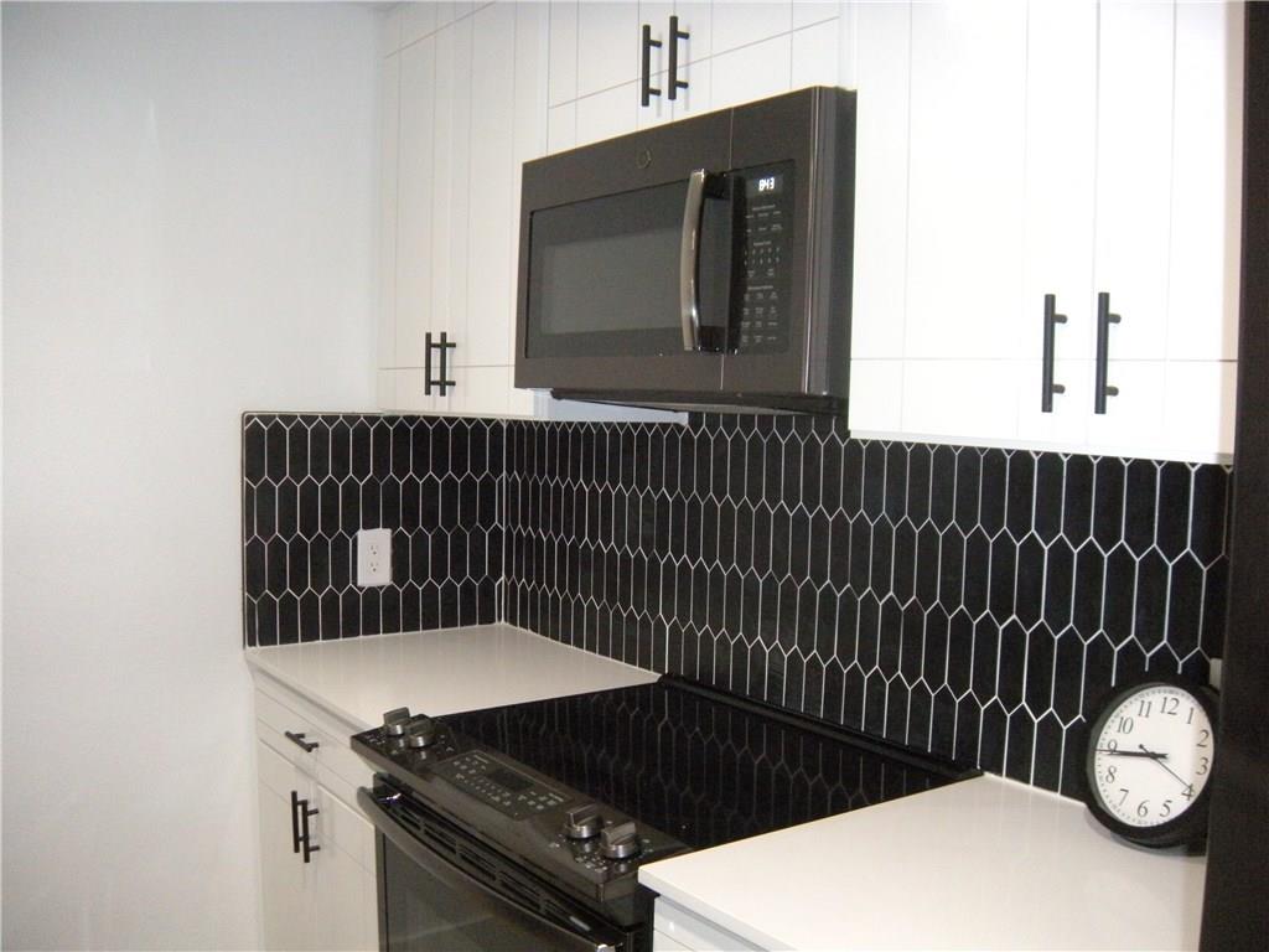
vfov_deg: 40.7
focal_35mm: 35
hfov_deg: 52.6
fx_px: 1283
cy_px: 476
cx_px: 634
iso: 400
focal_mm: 5.9
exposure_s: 1/30
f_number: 3.8
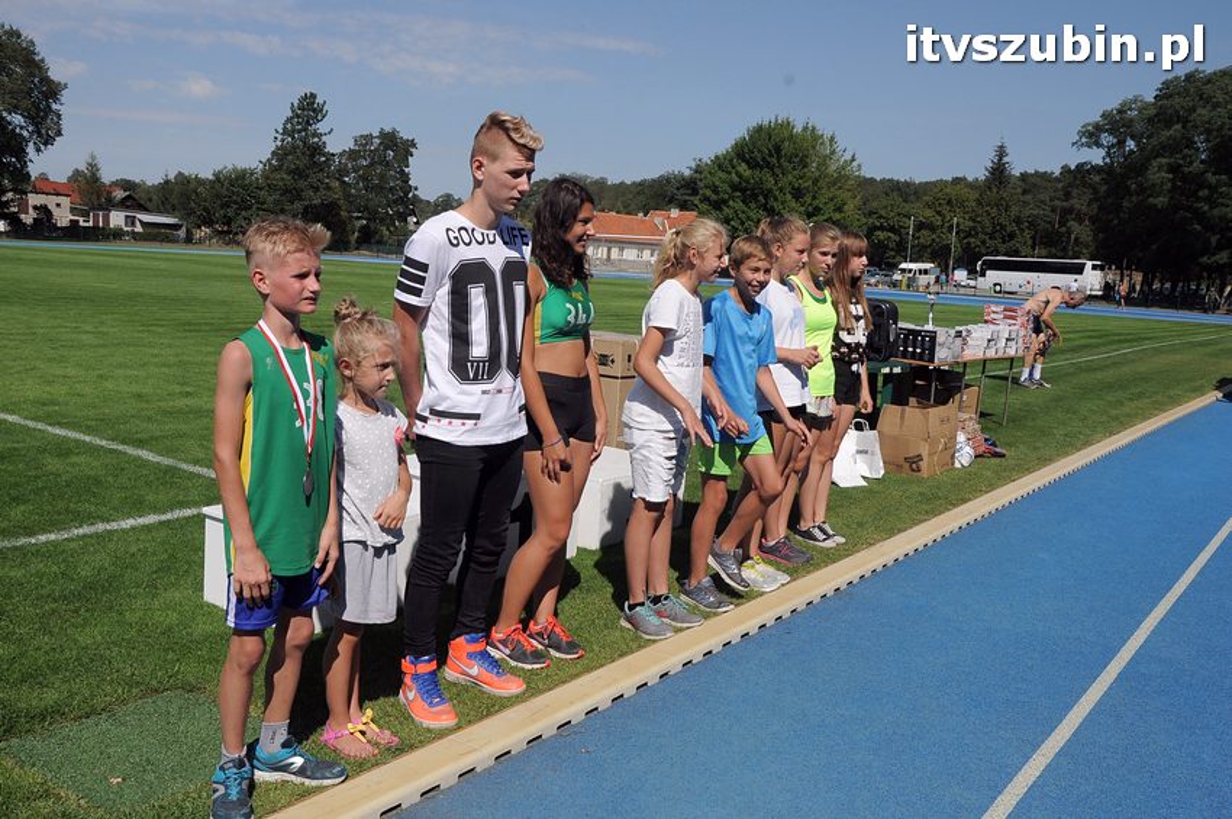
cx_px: 616
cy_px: 410
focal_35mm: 33
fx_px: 1128
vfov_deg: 39.9
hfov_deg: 57.3
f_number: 13
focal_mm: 22
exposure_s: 1/640
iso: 400
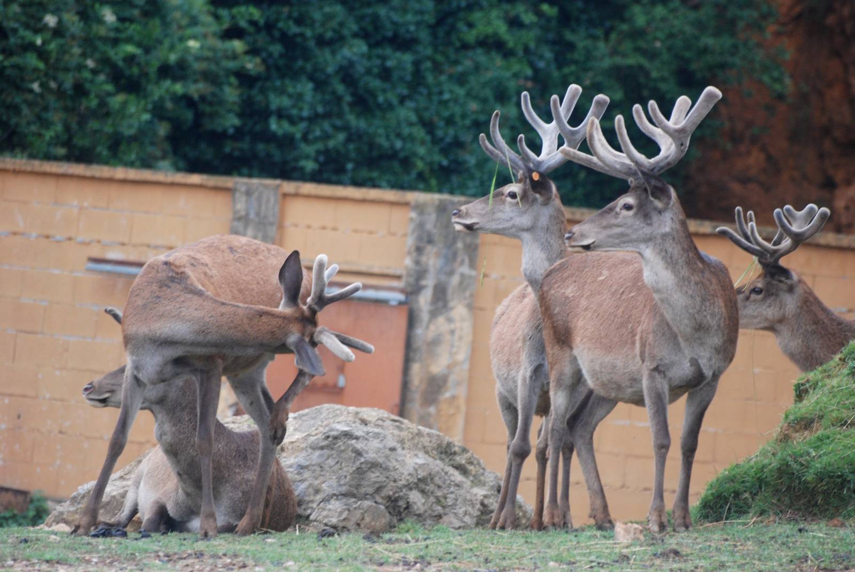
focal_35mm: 330
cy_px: 286
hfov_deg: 6.2
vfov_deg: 4.2
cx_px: 428
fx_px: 7847
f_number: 5.3
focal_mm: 220
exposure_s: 1/160
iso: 400
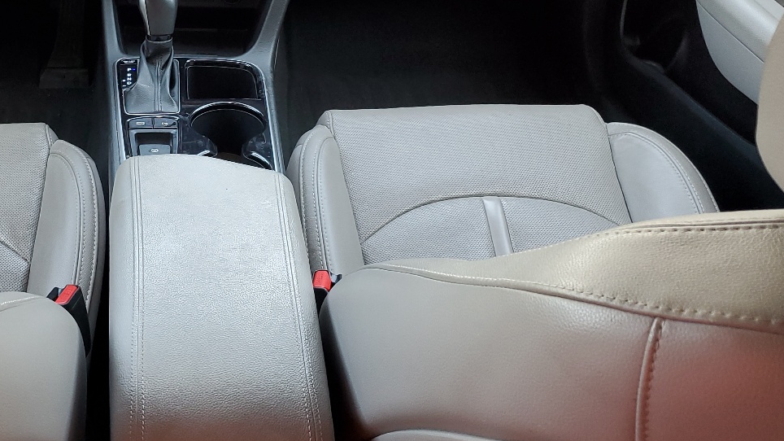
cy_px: 98
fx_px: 977
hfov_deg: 42.4
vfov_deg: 25.1
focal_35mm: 47
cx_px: 194
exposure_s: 1/60.2
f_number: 1.5
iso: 73
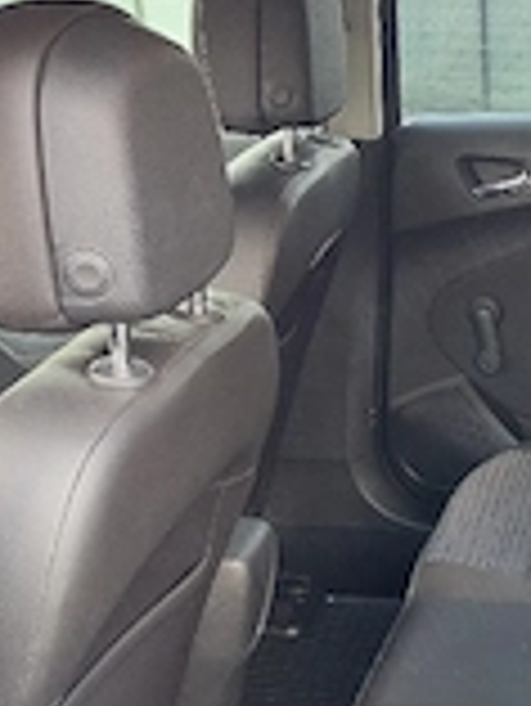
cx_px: 590
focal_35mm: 61
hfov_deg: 22.6
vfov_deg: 30.2
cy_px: 643
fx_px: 1246
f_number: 1.8
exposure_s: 1/50
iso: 125
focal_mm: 5.23
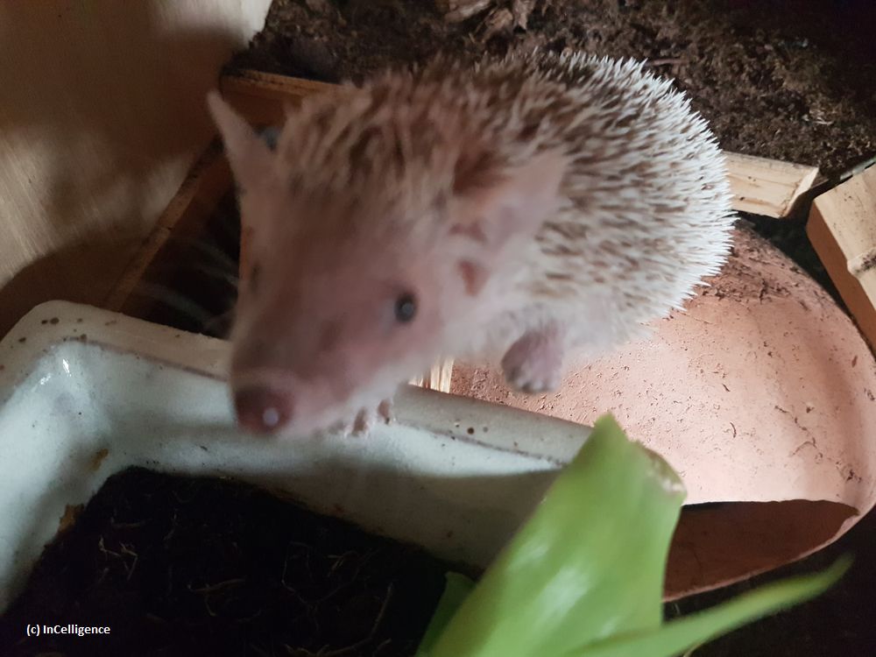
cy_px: 328
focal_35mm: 26
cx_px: 438
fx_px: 658
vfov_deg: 53.1
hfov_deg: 67.3
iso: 800
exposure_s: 1/33
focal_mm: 4.2
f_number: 1.7
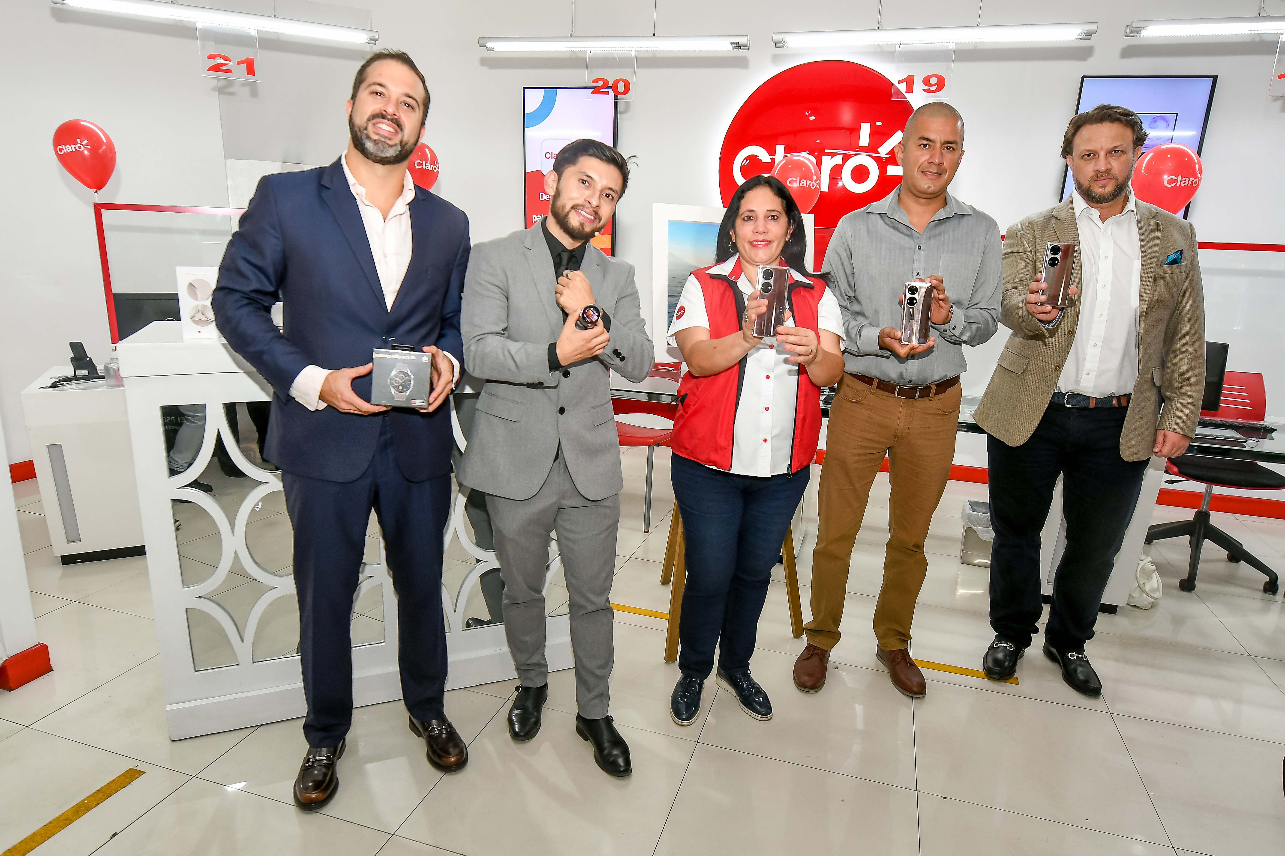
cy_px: 428
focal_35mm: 21
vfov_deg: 59.5
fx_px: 750
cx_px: 642
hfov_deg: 81.2
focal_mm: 14
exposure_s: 1/160
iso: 640
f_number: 3.5
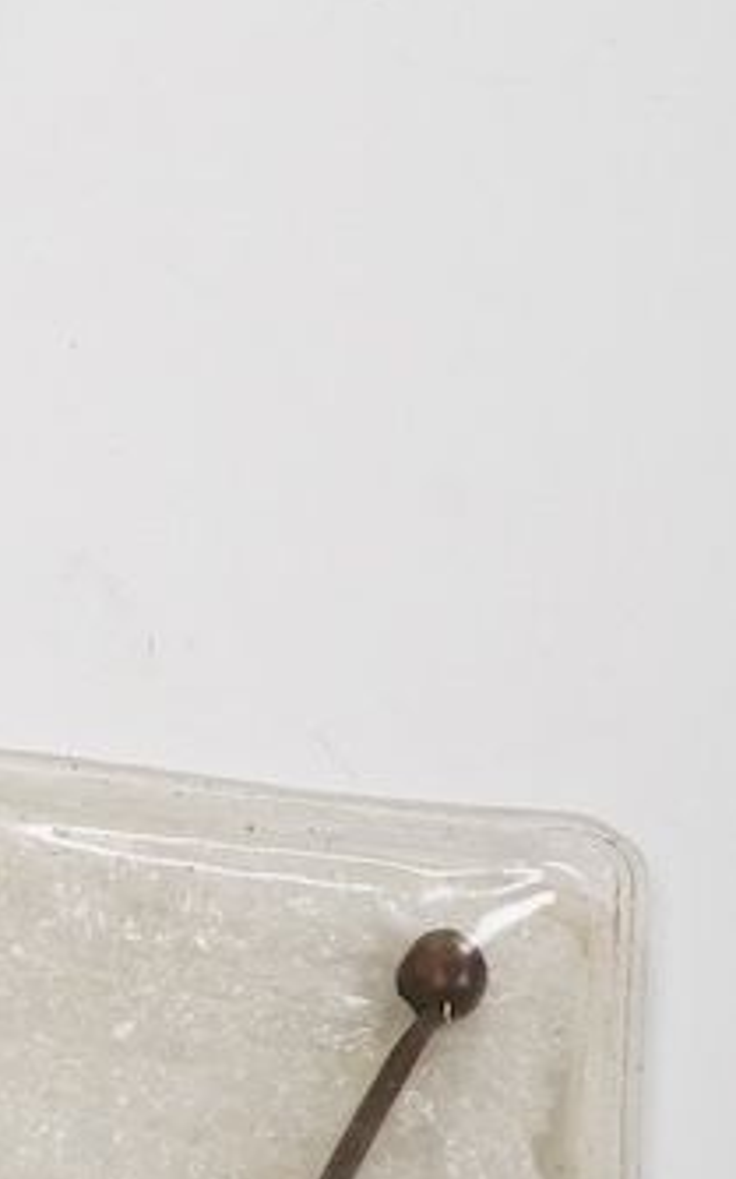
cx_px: -1065
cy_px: 1246
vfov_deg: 13.4
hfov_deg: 7.9
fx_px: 4949
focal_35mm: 154
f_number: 16
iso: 2500
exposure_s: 1/100
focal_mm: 30
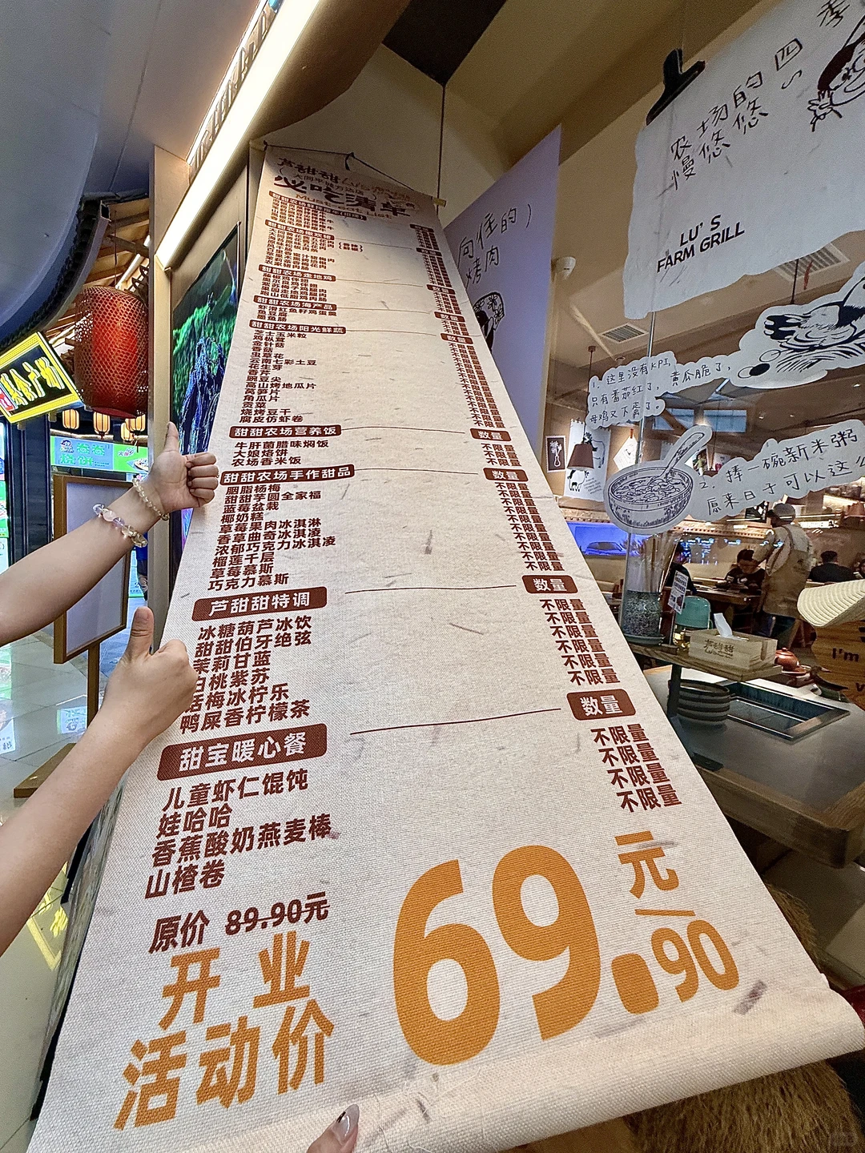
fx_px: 466
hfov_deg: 85.7
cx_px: 432
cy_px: 576
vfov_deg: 102.1
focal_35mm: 14
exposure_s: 1/100
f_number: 2.2
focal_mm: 2.22
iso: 125
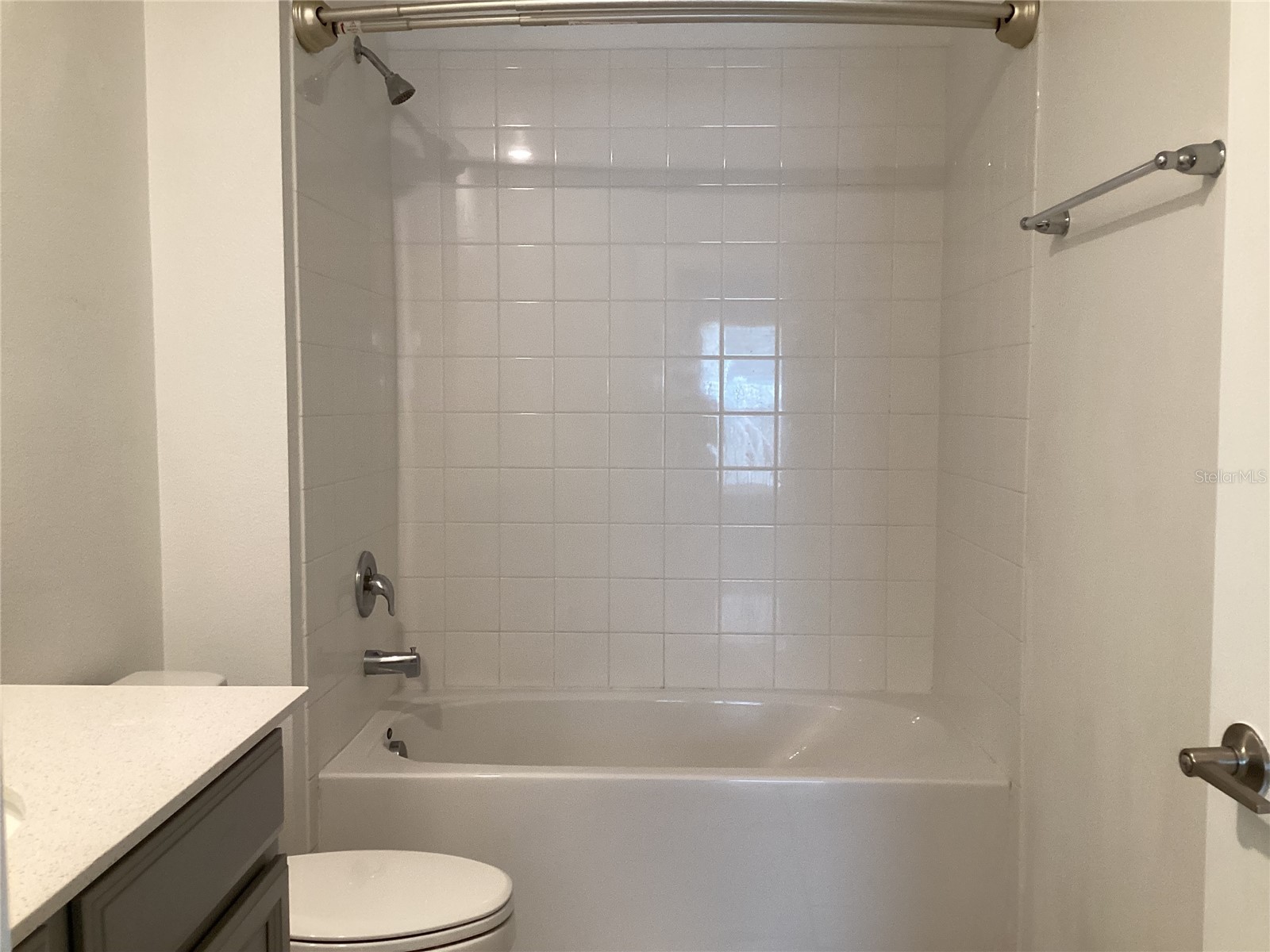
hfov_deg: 58.4
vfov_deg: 45.4
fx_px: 1137
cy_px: 476
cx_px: 635
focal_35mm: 31
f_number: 2.4
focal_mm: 3.3
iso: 160
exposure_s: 1/60
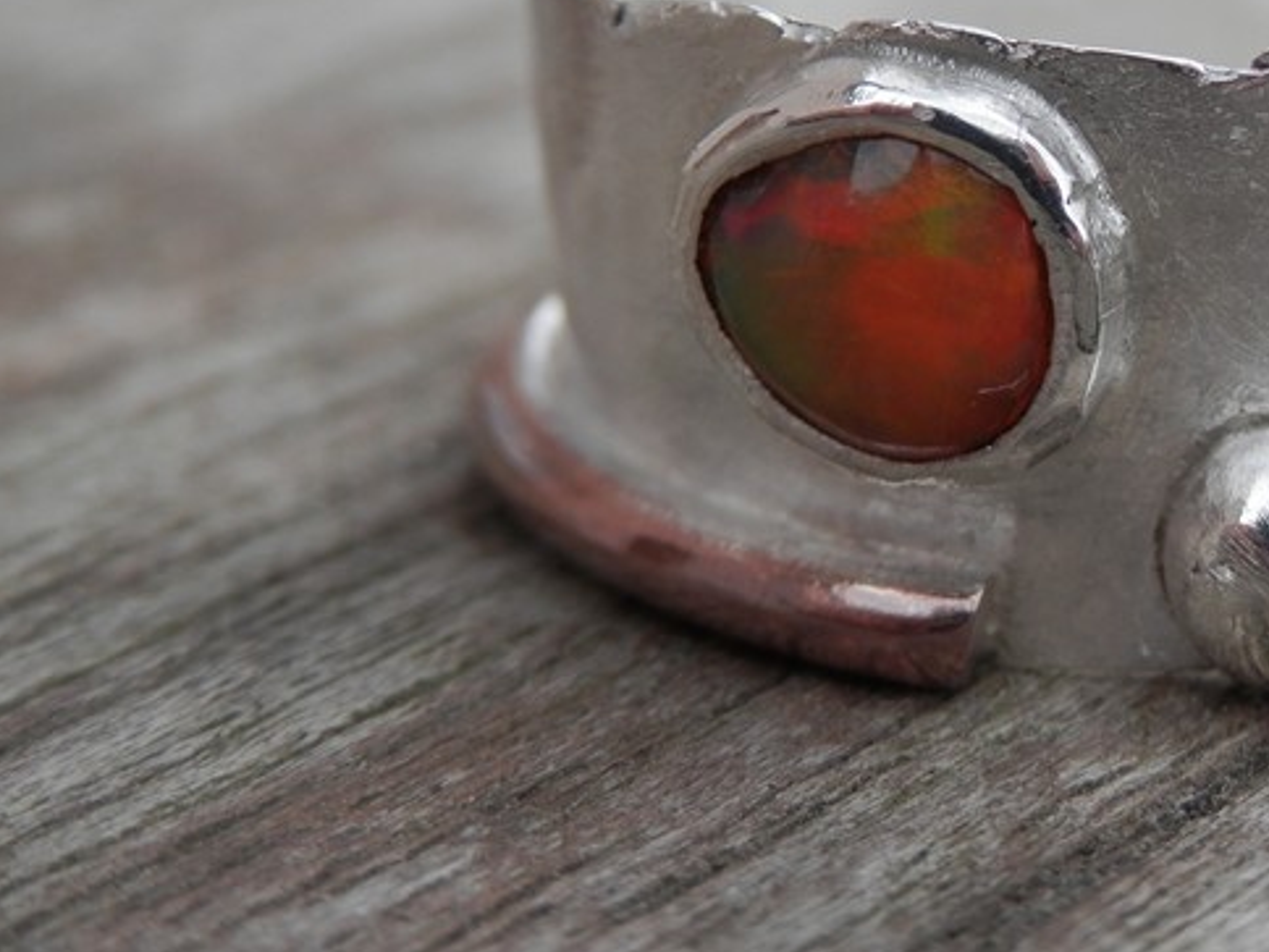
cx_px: 996
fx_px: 3996
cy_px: 247
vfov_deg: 13.5
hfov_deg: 17.9
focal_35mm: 109
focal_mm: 11.9
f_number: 4.4
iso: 80
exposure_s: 1/125
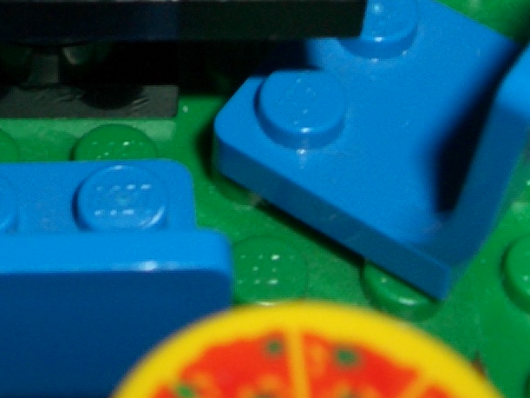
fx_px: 2021
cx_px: -40
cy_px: -277
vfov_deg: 10.6
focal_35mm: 132
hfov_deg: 14.6
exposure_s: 1/60
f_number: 4.3
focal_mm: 5.8
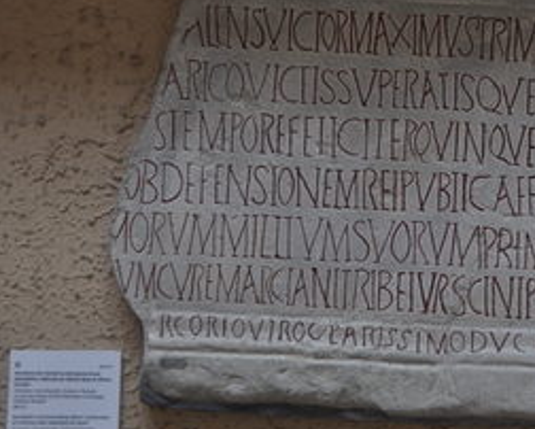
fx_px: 1360
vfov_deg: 17.9
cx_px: 414
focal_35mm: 86
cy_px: 174
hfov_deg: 22.0
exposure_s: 1/25
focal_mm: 35
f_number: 4.2
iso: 640
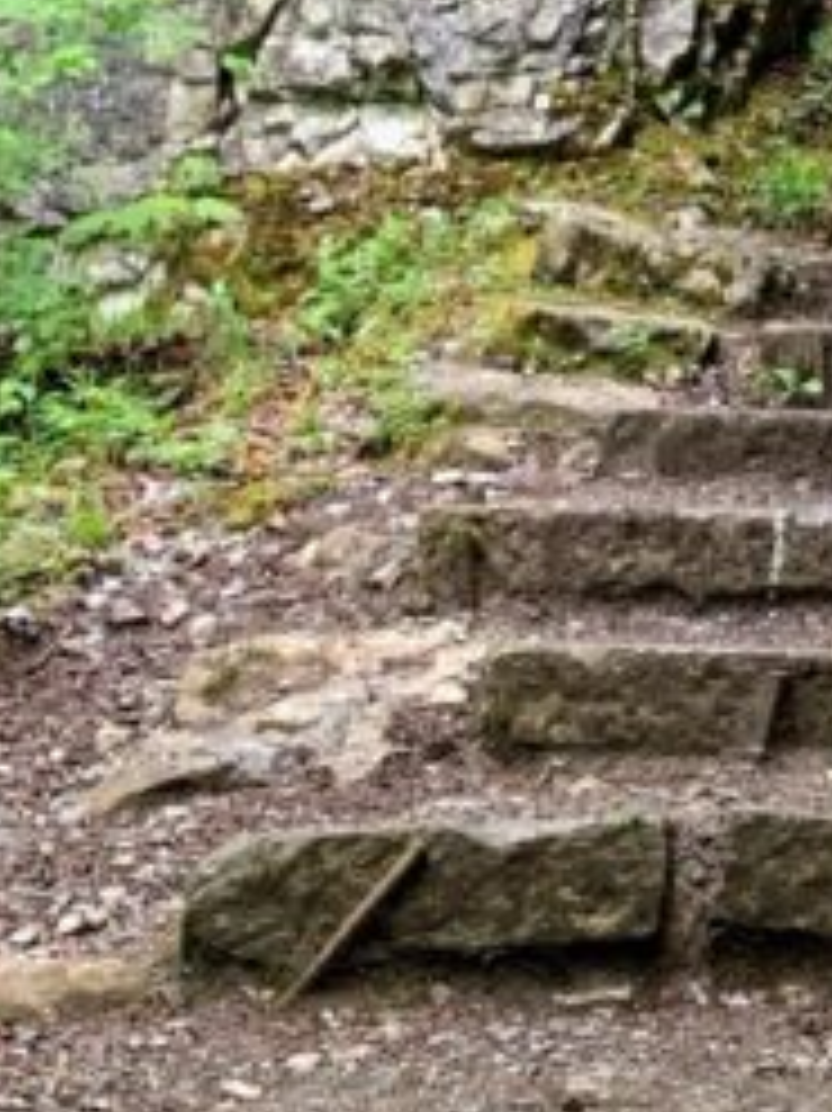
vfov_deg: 18.0
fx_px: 3464
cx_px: 967
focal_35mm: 108
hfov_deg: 13.4
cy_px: 140
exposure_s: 1/121
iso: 50
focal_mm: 4.25
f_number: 1.8
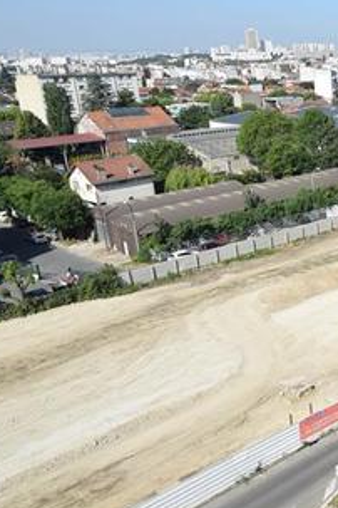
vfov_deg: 51.8
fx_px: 521
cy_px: 225
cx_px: 495
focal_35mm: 37
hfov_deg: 26.8
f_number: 10
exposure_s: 1/400
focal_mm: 10
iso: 200
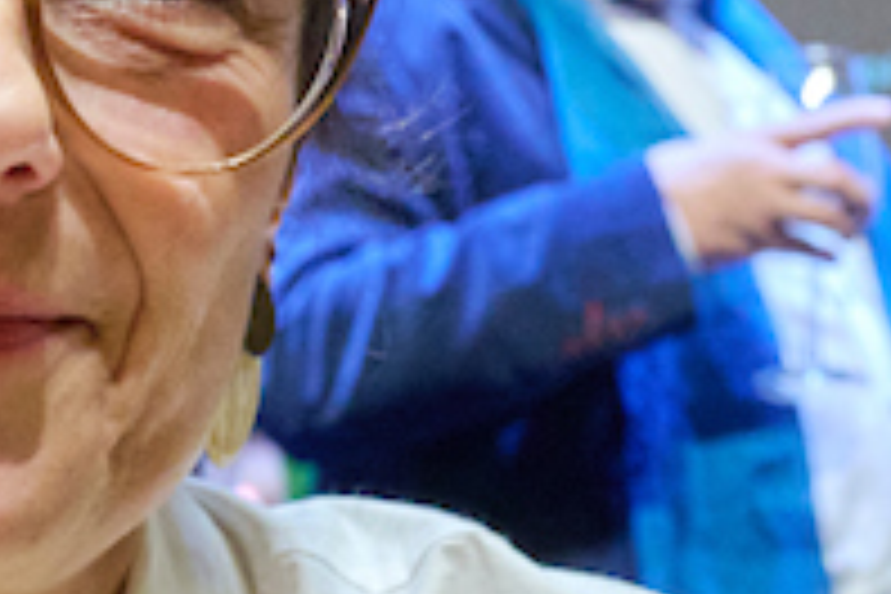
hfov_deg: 10.5
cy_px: 315
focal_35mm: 191
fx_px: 4728
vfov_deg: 7.2
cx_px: -261
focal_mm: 31.5
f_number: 8
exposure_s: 1/80
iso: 3200
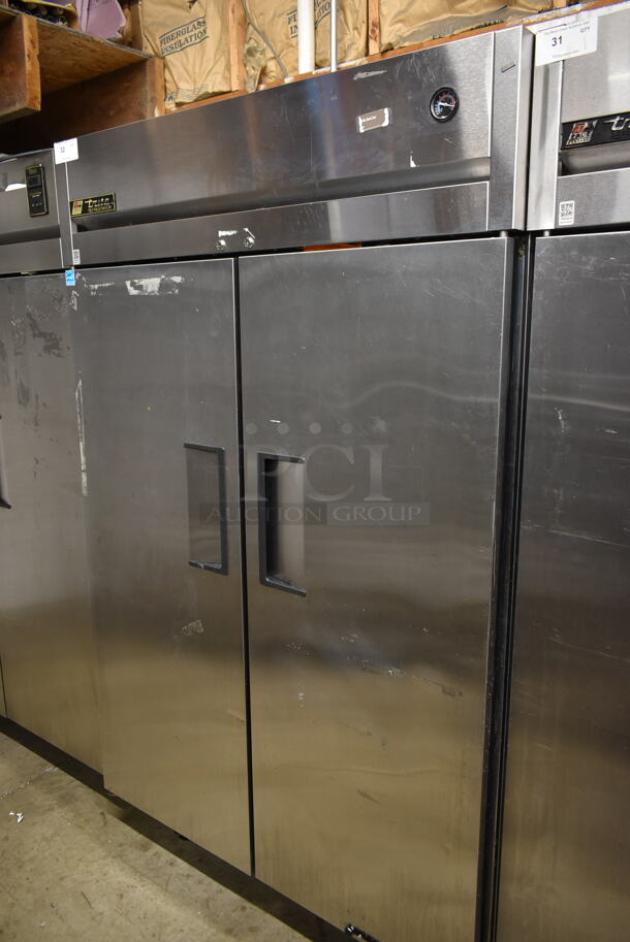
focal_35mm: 27
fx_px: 708
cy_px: 471
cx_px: 315
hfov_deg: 48.0
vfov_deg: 67.3
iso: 1000
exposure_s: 1/30
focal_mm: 18
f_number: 3.5
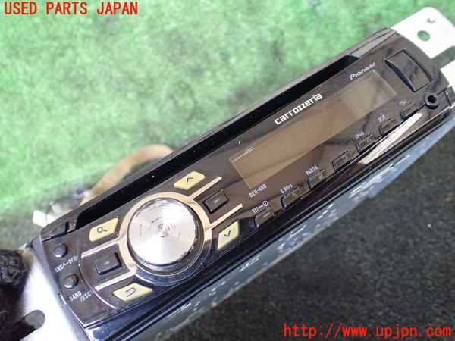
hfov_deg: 60.0
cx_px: 228
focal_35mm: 30
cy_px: 170
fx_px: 394
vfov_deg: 46.8
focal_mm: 5.4
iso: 800
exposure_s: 1/100
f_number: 2.3
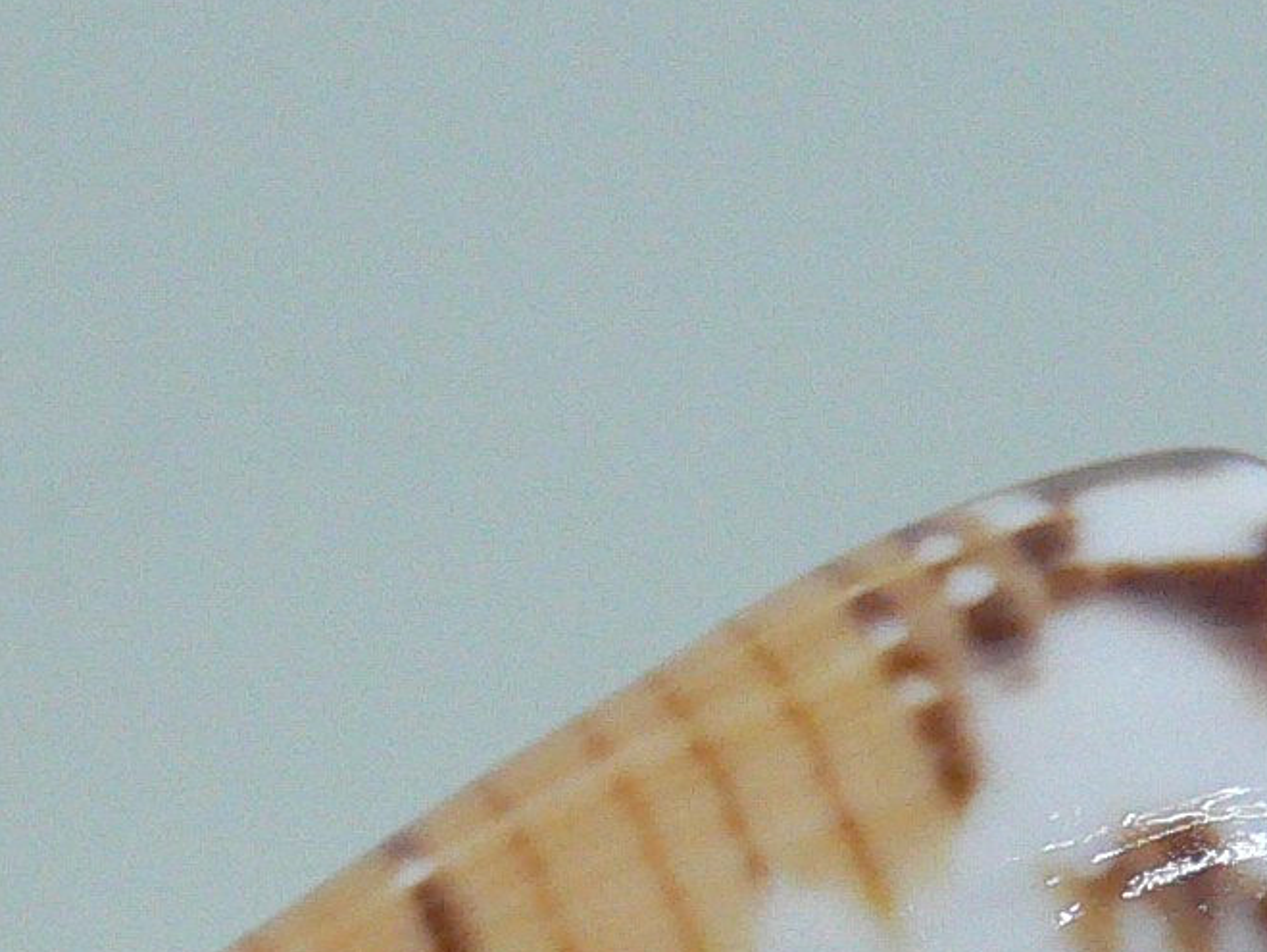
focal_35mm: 107
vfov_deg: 13.1
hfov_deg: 18.4
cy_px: 1448
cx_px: 675
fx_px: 3919
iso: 200
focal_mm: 4.6
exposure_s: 1/60
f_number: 2.8
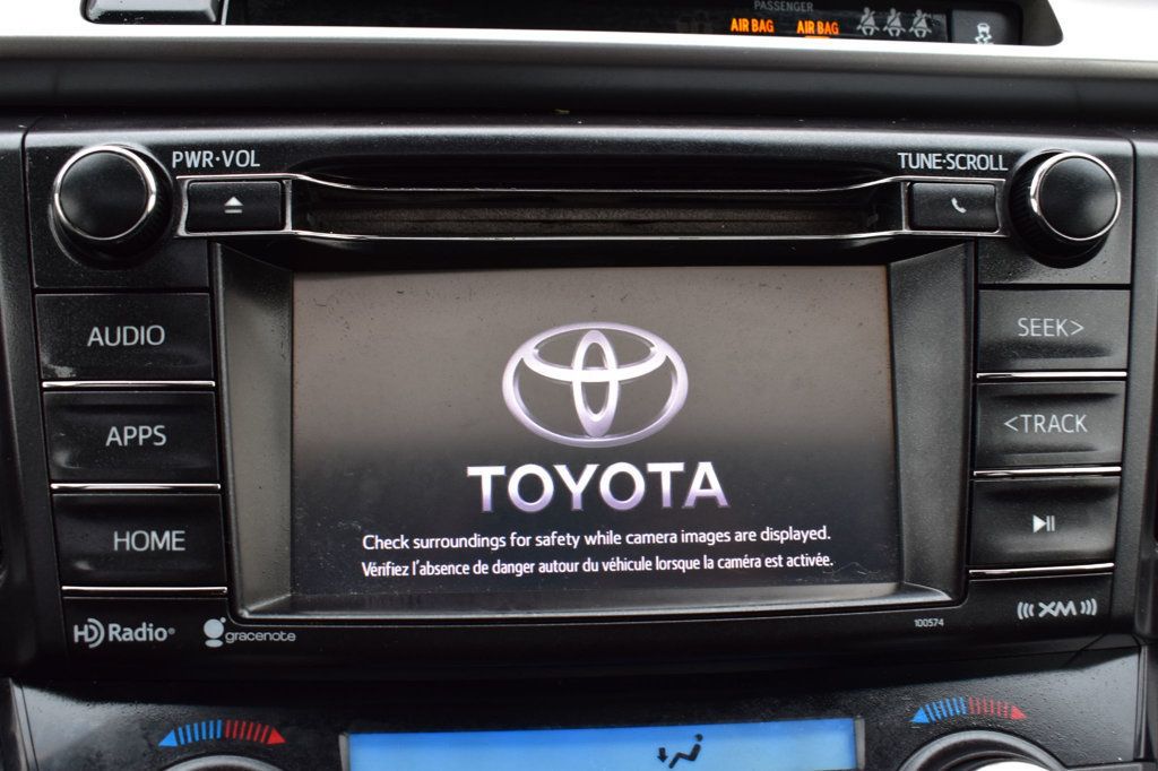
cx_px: 579
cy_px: 386
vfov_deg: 31.9
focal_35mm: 42
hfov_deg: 46.4
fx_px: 1350
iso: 400
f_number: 7.1
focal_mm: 28
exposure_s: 1/30
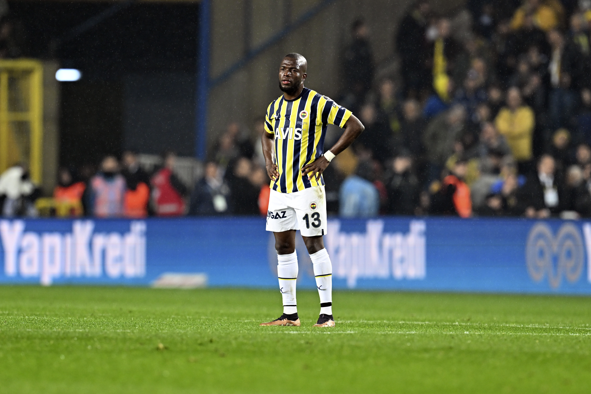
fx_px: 9849
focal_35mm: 600
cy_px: 197
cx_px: 296
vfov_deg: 2.3
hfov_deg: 3.4
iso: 1600
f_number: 3.5
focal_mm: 400
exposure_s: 1/640
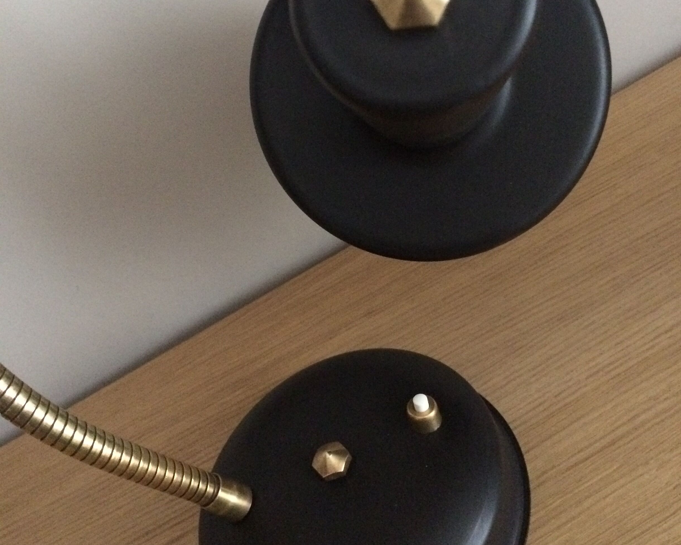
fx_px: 766
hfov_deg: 47.9
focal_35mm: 38
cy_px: 224
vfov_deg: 39.0
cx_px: 342
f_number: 2.2
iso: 500
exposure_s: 1/17
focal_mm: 4.15
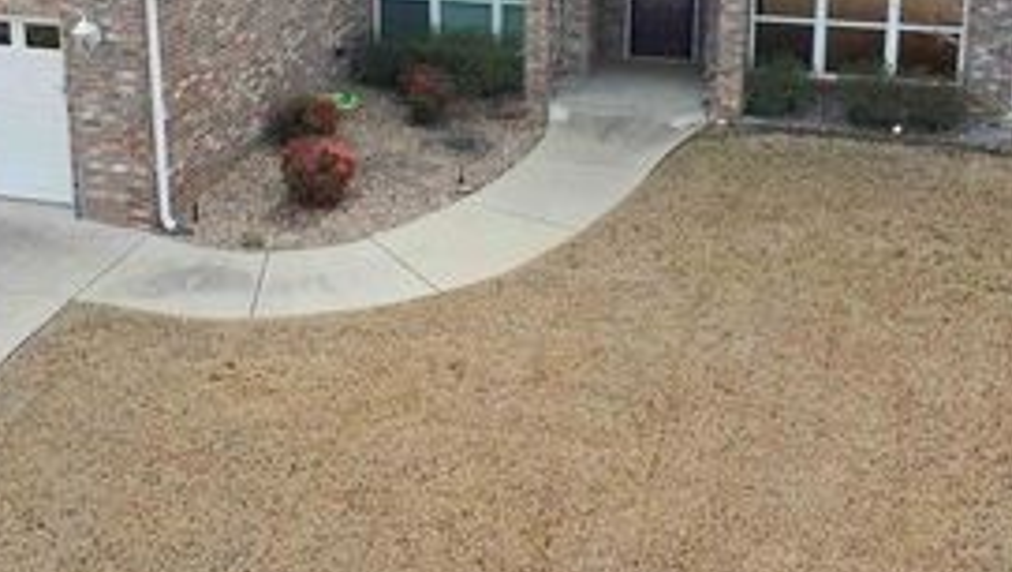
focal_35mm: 54
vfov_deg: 21.8
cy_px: 58
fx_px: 1450
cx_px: 463
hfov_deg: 38.4
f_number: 4.5
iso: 100
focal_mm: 10.26
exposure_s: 1/120
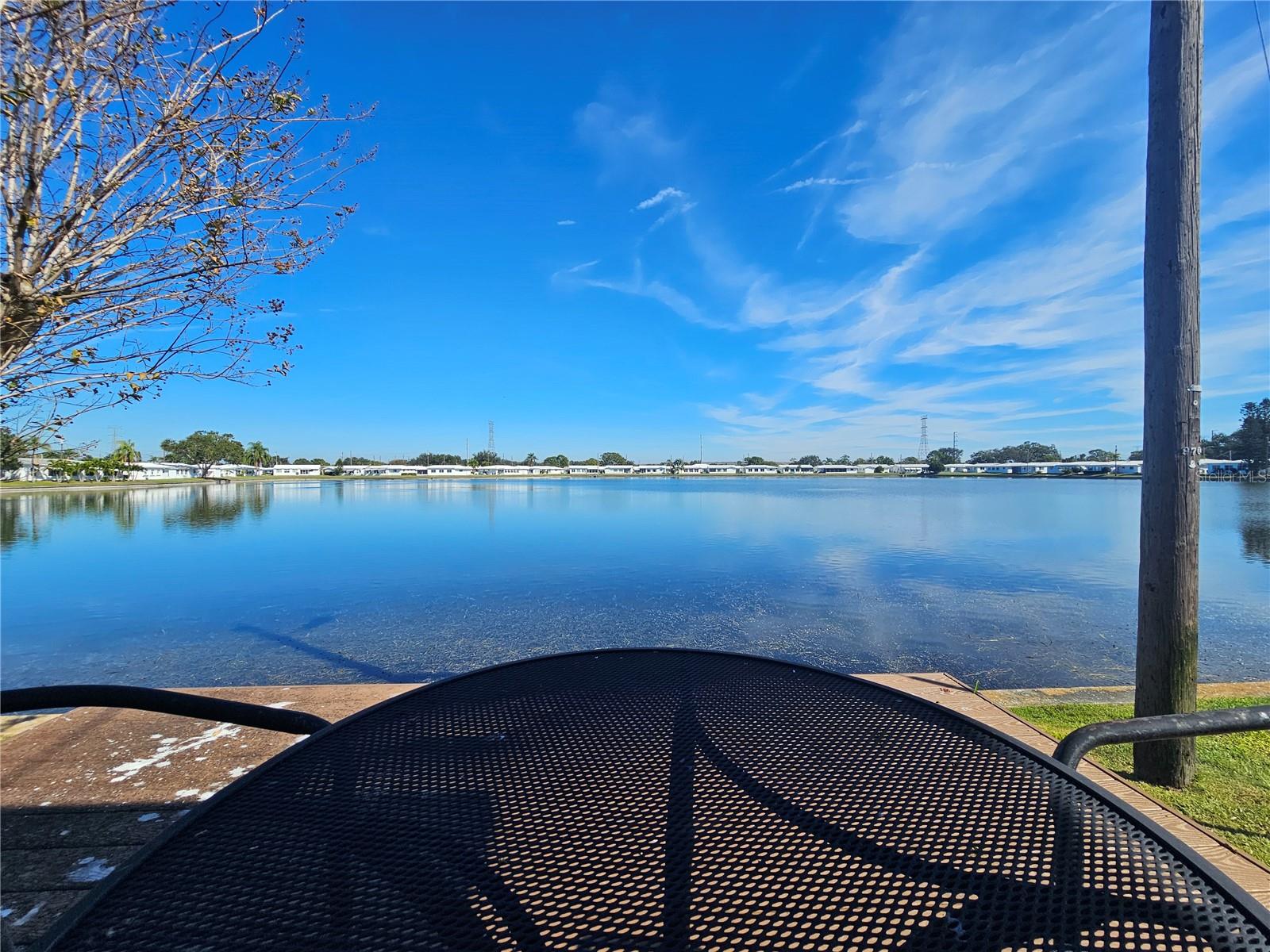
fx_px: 477
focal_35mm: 13
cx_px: 635
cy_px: 476
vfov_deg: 89.9
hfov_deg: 106.2
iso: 50
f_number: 2.2
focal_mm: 2.2
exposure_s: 1/2537
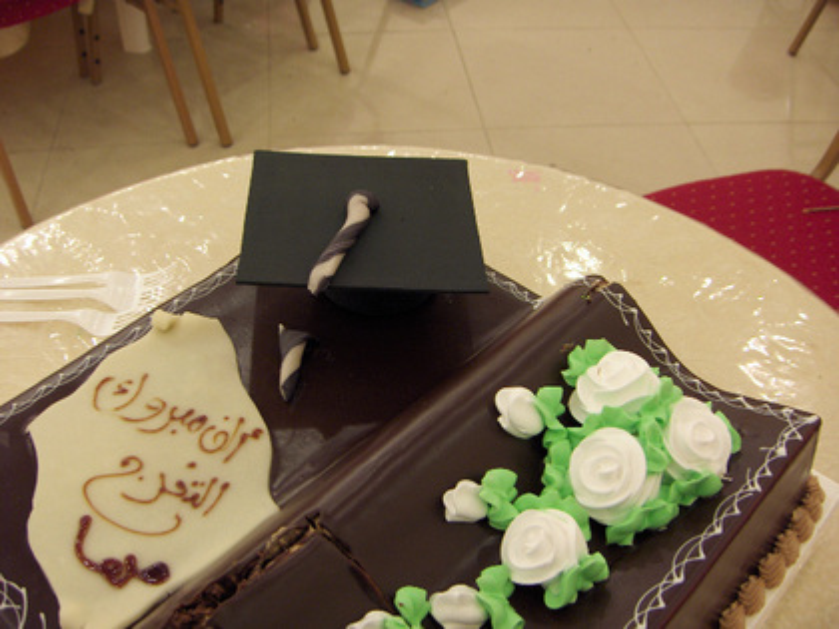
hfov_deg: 47.9
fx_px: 945
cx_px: 420
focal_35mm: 39
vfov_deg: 36.8
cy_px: 314
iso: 200
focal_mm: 8
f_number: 2.8
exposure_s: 1/23.8
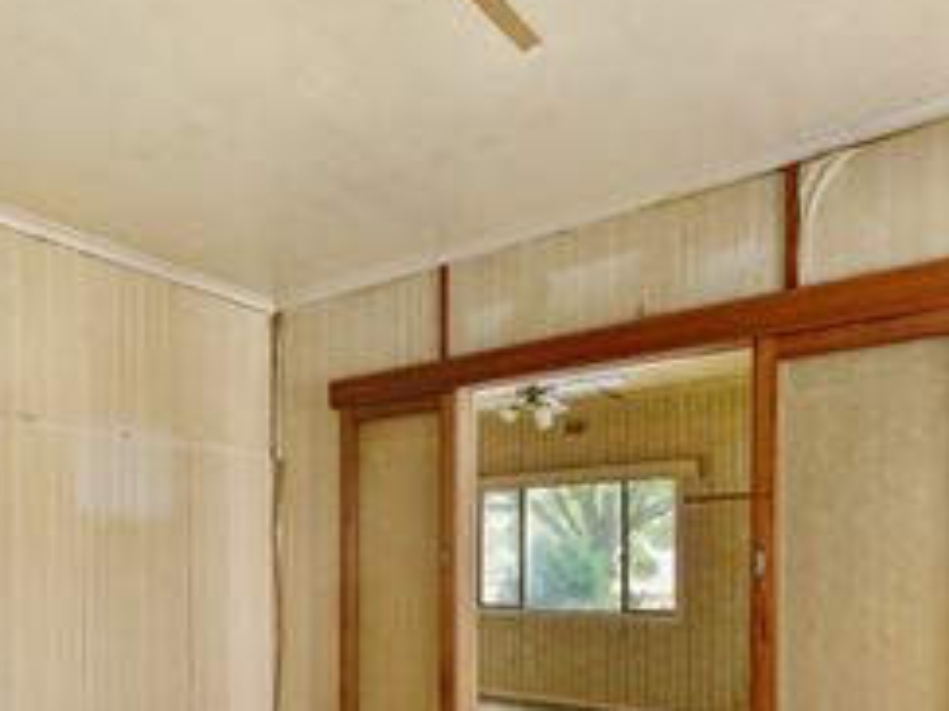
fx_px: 712
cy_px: 522
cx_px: 433
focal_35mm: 26
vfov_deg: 51.1
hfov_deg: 67.2
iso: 125
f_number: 11
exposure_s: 2
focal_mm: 14
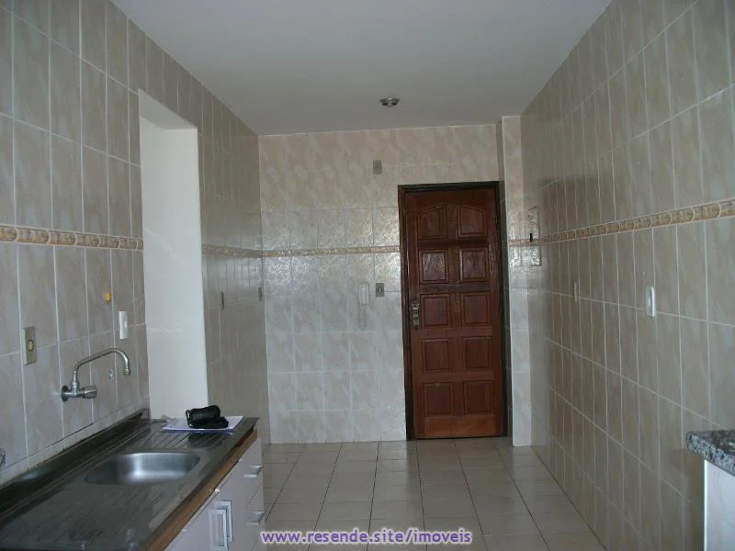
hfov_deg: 56.8
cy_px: 276
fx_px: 679
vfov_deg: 44.2
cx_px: 368
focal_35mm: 32
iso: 80
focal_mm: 5.7
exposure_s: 1/60
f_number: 2.9
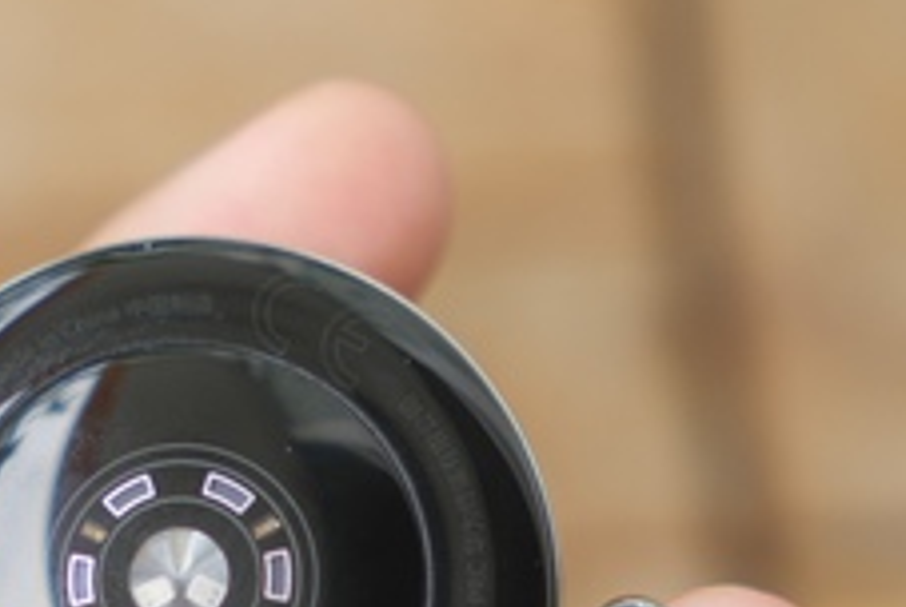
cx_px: 180
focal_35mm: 183
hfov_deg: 11.2
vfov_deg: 7.5
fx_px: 4611
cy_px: 599
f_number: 3.2
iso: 250
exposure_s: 1/80
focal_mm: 42
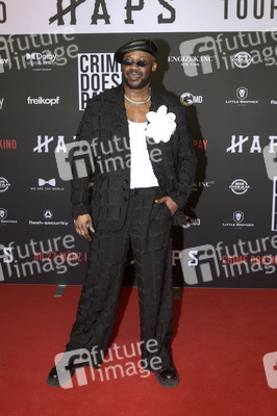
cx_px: 138
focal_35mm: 30
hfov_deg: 43.5
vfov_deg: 62.0
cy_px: 208
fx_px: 347
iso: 500
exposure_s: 1/250
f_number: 5.6
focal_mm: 30
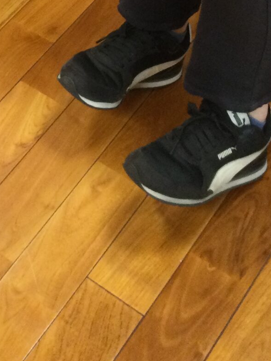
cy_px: -188
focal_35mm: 101
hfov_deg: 14.6
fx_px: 1055
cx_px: 77
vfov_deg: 17.4
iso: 125
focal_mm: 3.3
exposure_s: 1/30
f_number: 2.4
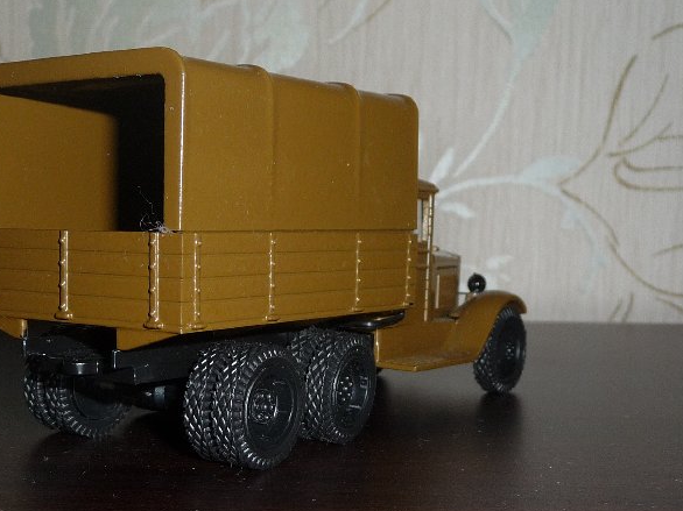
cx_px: 262
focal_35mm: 56
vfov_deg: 26.0
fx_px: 1104
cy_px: 327
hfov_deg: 34.2
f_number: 3.4
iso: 100
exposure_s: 1/30
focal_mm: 5
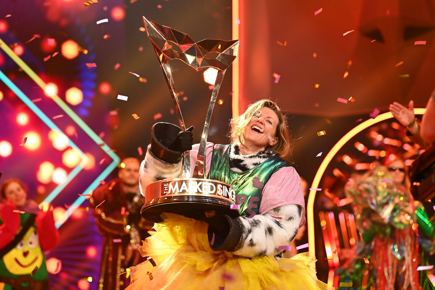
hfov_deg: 18.6
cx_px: 218
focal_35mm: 110
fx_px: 1329
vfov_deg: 12.4
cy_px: 145
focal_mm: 110
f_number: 2.8
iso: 3200
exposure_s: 1/500
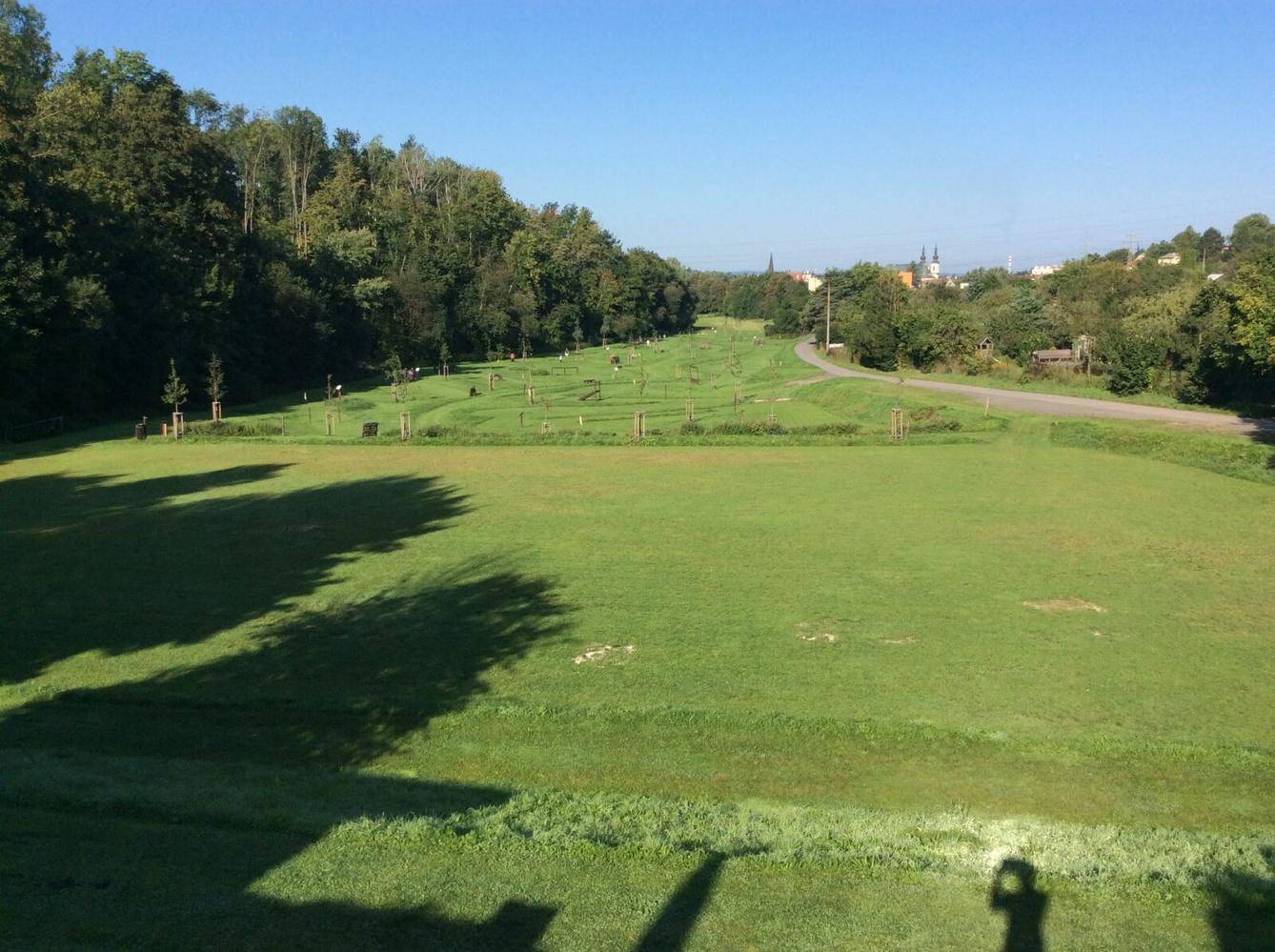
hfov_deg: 56.9
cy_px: 476
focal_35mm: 32
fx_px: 1177
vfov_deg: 44.0
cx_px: 638
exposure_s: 1/1506
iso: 32
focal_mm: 3.3
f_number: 2.4
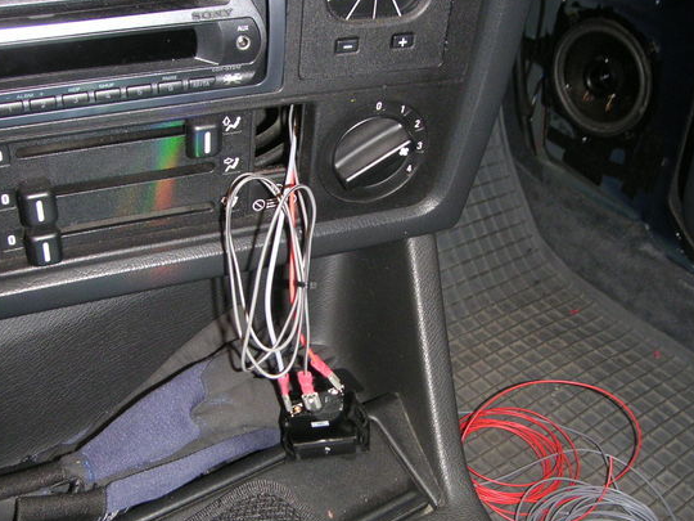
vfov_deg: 32.1
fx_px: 902
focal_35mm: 45
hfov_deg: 42.1
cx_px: 335
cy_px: 300
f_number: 2.8
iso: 160
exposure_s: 1/45
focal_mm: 6
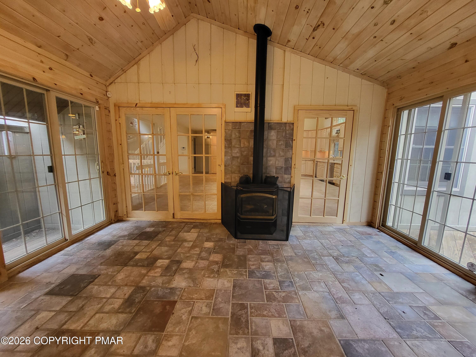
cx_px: 238
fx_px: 179
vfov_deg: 89.9
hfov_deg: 106.2
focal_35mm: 13
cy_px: 178
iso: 320
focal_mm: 1.74
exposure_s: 1/60
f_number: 2.2
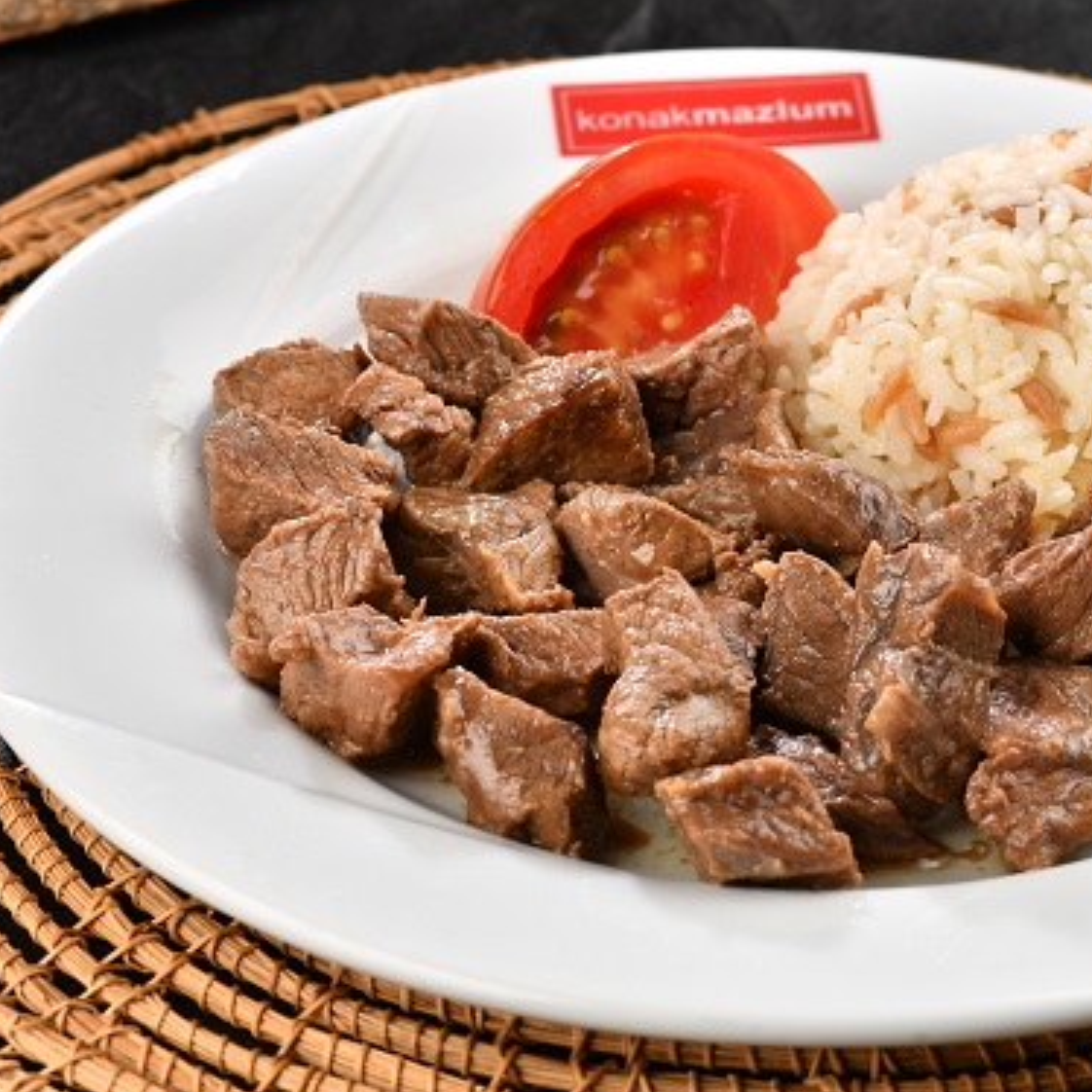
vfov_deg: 11.0
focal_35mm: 159
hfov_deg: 11.0
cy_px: 511
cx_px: 803
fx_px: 5675
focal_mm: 100
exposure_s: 1/250
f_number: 11
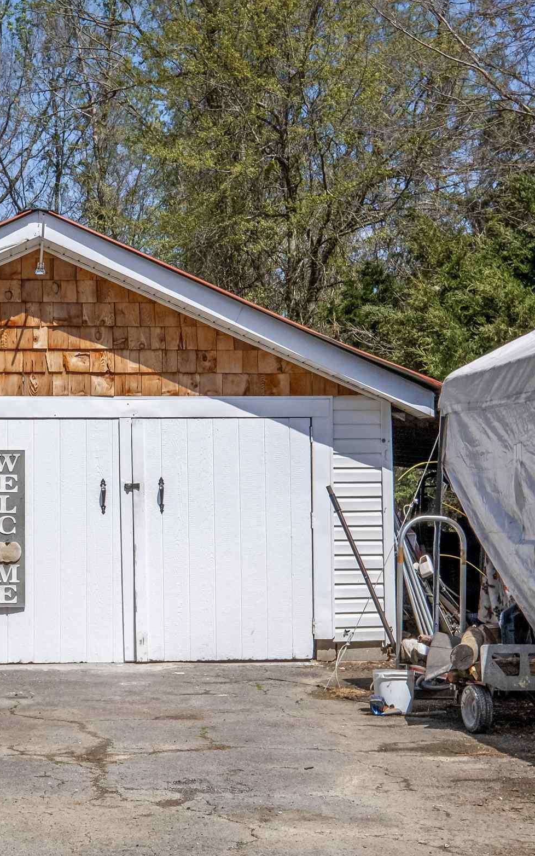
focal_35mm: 66
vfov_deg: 31.0
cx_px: 38
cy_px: 490
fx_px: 1540
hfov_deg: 19.3
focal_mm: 21.9
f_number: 8
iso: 800
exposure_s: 1/2000
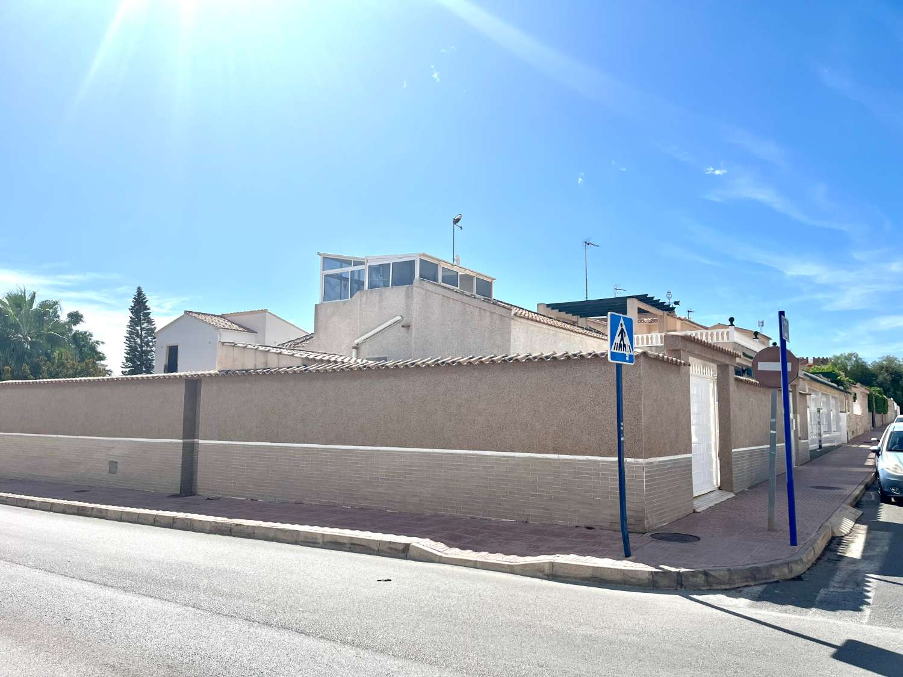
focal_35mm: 26
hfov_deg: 67.3
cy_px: 338
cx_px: 452
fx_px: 678
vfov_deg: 53.1
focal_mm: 5.1
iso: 50
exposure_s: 1/7353
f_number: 1.6
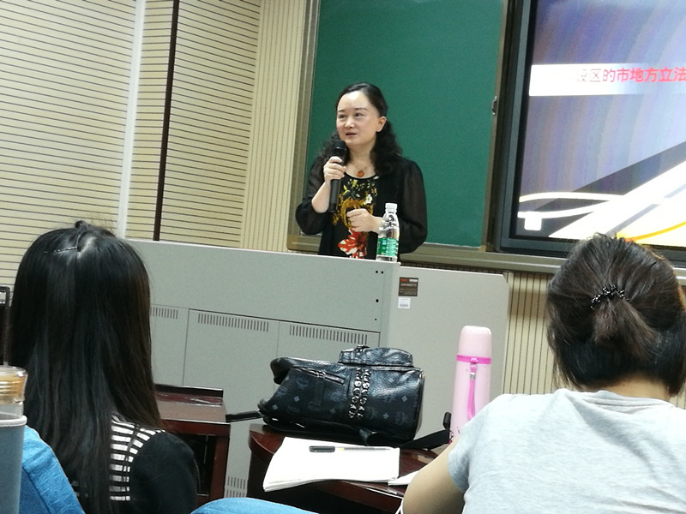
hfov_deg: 27.0
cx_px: 343
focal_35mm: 72
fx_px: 1427
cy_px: 257
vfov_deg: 20.4
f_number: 2.2
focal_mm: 4.5
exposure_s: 1/20
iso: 500
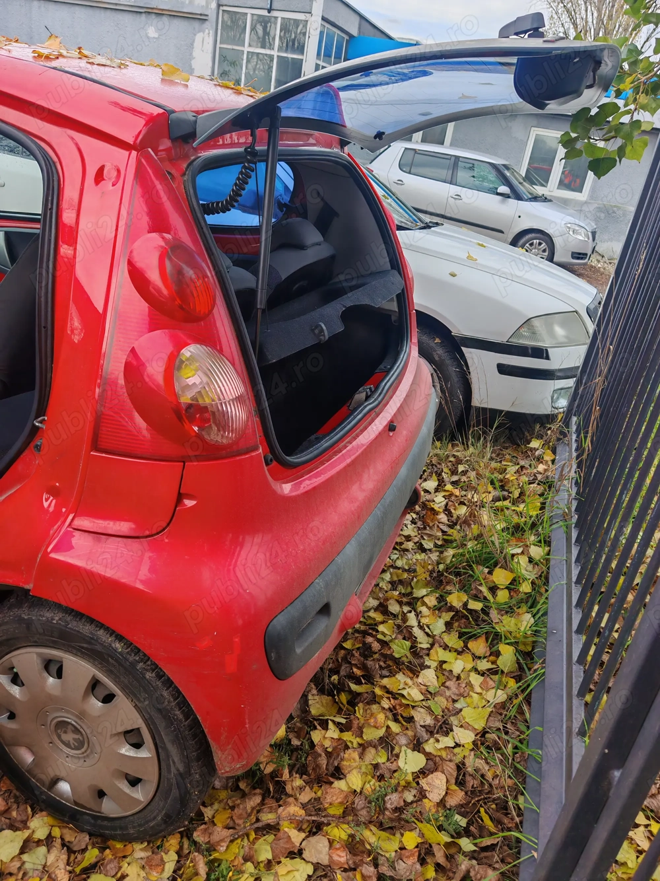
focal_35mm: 27
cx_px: 330
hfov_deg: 51.3
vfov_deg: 65.3
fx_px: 687
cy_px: 440
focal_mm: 6.67
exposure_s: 1/300
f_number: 1.9
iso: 50
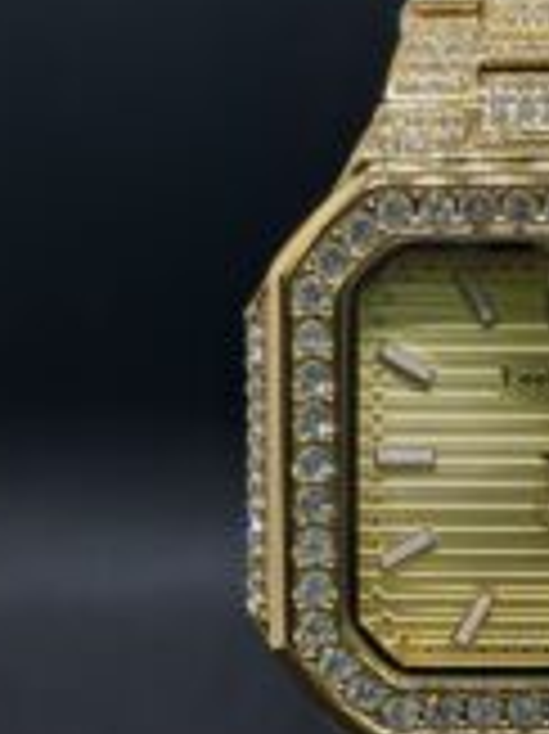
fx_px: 2499
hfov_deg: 12.3
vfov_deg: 16.7
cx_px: 612
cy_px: 401
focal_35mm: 118
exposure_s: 1/100
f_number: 1.78
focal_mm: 6.86
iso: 80
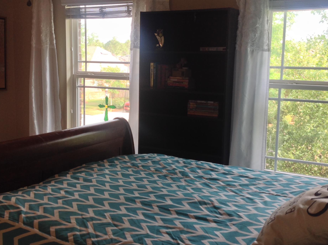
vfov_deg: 29.6
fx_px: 464
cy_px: 115
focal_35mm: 49
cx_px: 151
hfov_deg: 38.9
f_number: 2.4
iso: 50
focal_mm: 4.28
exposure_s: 1/40
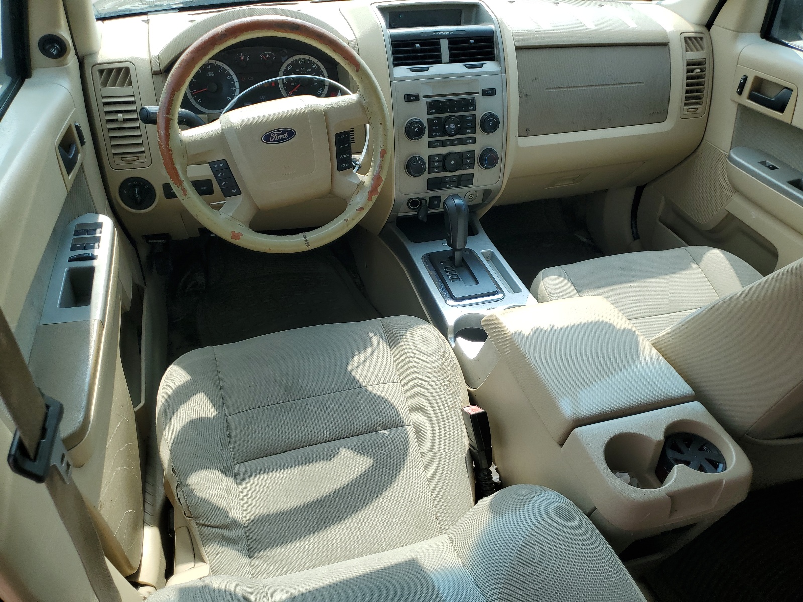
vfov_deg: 53.1
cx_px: 402
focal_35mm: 26
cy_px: 301
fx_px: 603
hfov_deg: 67.3
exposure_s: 1/1000
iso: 50
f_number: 1.5
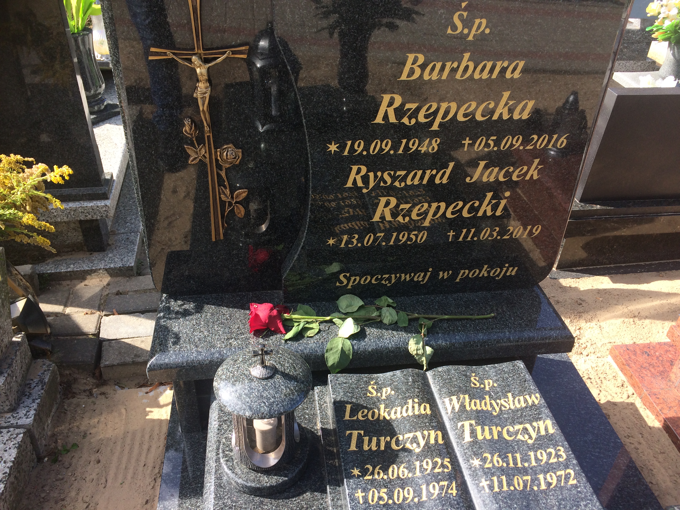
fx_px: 570
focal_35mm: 29
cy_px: 255
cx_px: 340
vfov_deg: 48.2
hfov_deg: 61.7
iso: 32
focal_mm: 4.15
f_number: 2.2
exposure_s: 1/500
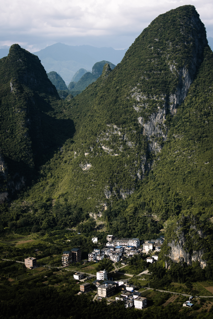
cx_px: 106
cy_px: 160
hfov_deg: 19.5
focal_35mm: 70
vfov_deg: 28.8
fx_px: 621
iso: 100
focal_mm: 70
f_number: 8
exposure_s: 1/320
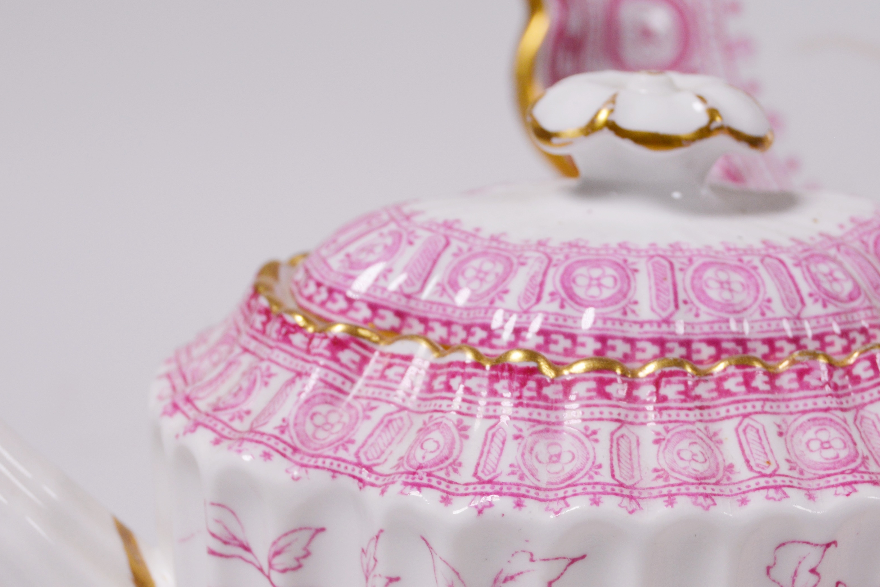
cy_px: 380
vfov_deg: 9.9
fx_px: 3373
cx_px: 476
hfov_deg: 14.9
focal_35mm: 138
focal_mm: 48
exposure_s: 1/160
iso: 200
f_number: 6.3
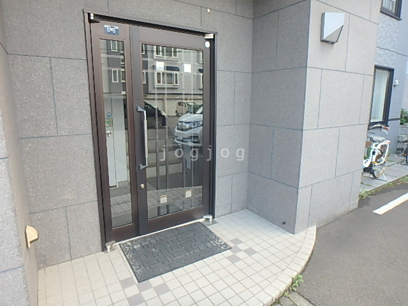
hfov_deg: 79.0
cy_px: 153
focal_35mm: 21
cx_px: 204
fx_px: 248
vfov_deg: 63.4
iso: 125
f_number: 3.5
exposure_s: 1/60
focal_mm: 3.7
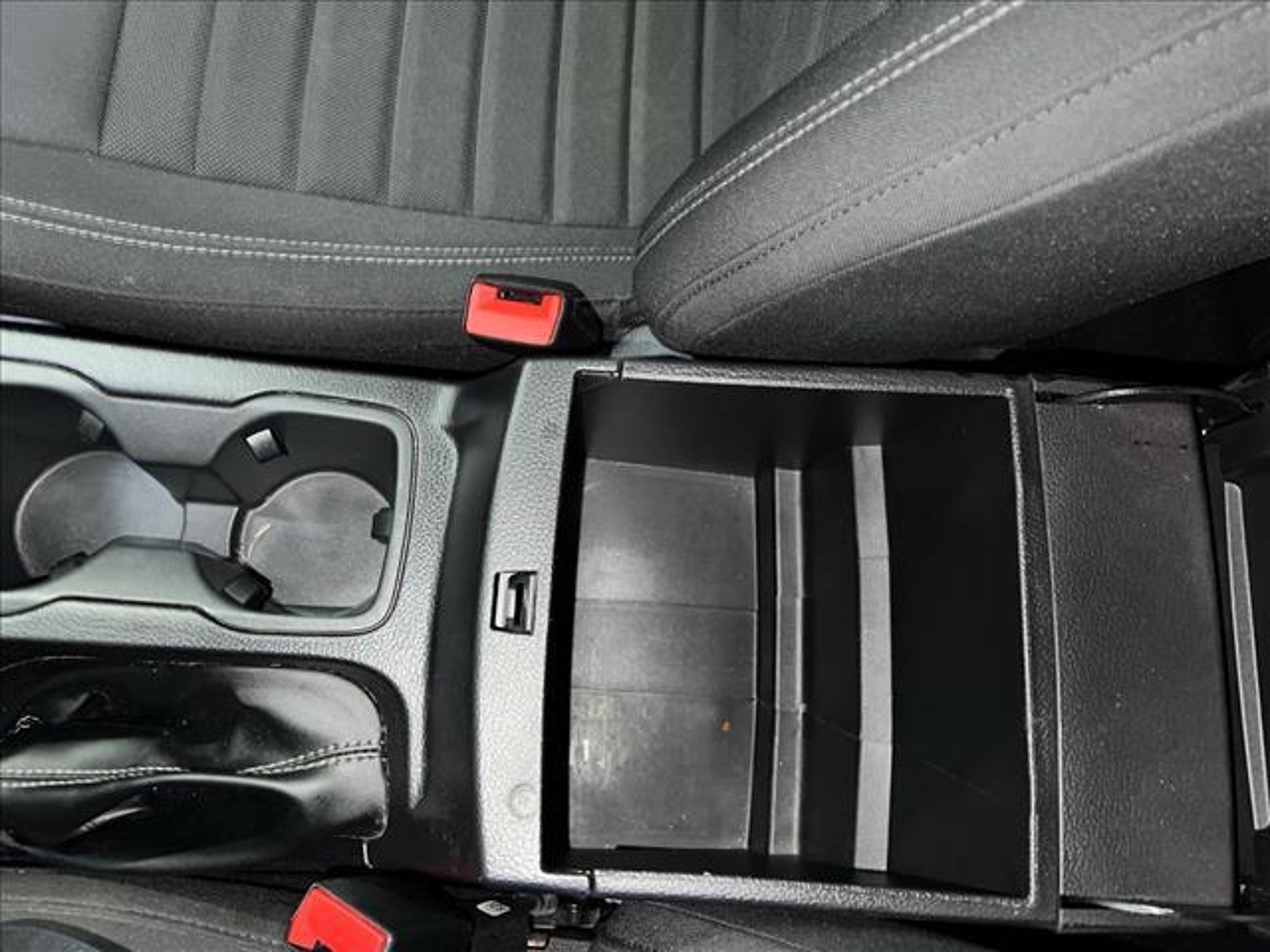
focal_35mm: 26
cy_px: 476
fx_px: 954
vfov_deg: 53.1
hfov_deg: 67.3
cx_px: 635
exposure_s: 1/5
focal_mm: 5.7
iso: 50
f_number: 1.5
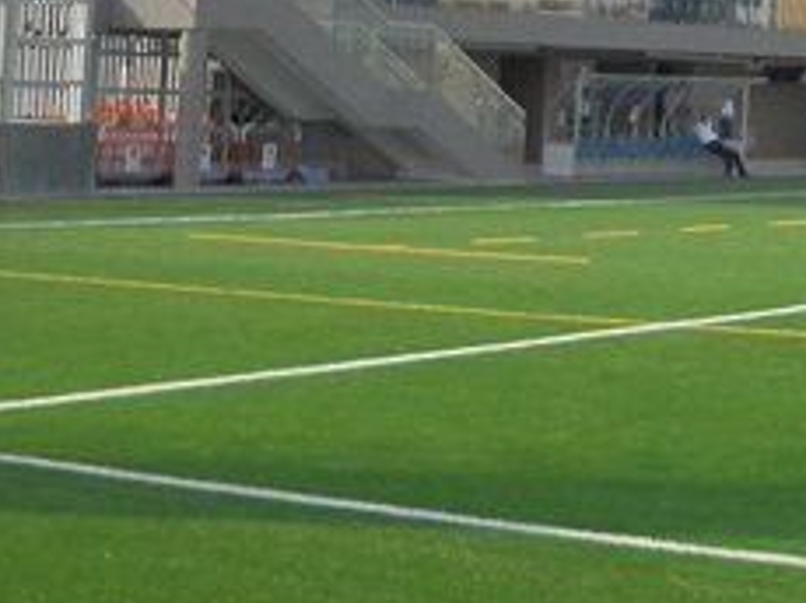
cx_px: 876
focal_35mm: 107
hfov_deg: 17.8
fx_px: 2489
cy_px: -140
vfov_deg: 13.4
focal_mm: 6.72
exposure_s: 1/200
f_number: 5.5
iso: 80
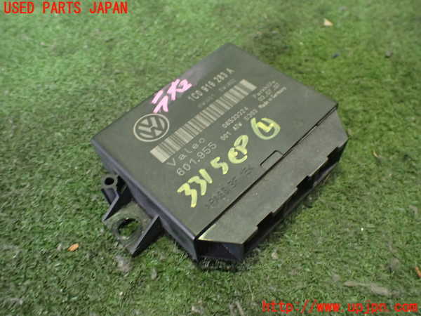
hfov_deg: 60.0
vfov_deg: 46.8
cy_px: 158
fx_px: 365
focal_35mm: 30
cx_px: 210
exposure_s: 1/30
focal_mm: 5.4
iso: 800
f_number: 2.3
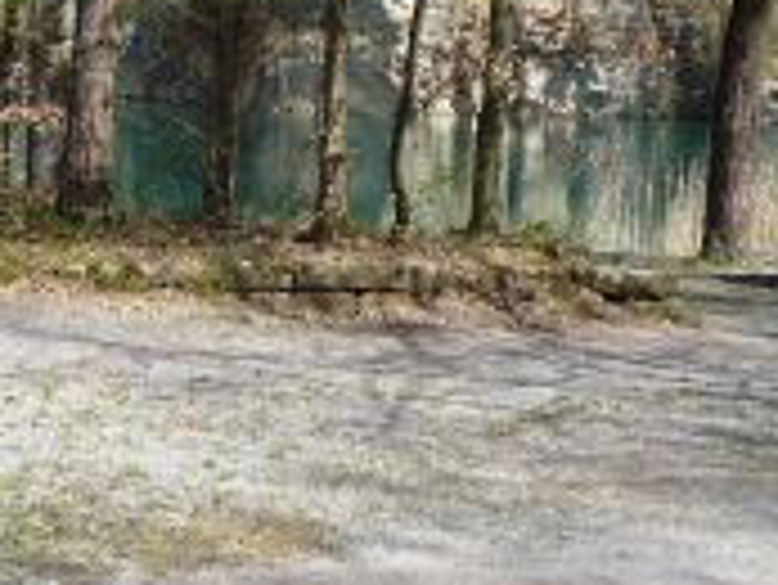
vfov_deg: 14.6
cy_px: 22
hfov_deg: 19.6
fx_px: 2249
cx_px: 346
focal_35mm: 100
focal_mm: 5.2
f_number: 4
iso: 100
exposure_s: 1/400
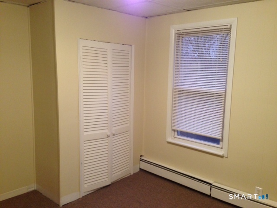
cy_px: 104
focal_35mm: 33
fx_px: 264
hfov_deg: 55.4
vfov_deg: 42.9
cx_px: 138
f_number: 2.4
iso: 160
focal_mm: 4.12
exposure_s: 1/20
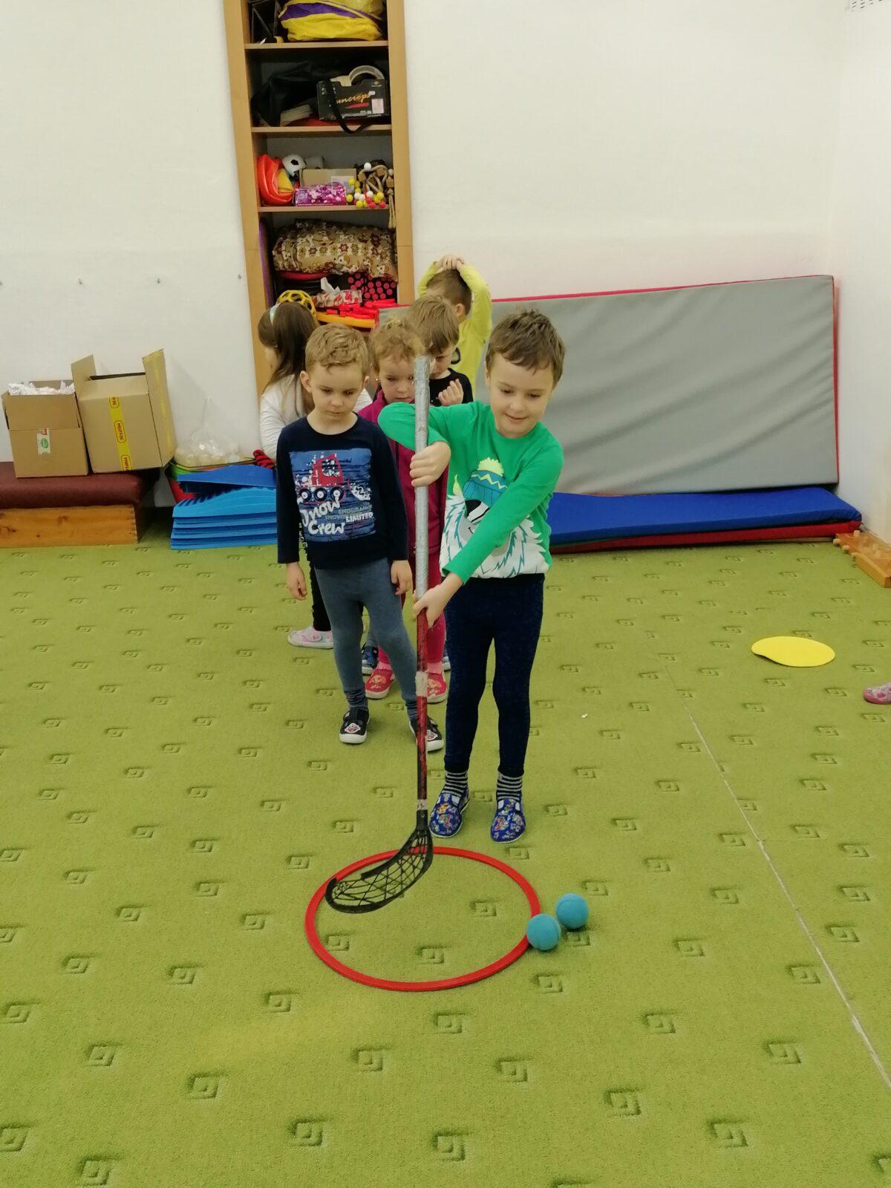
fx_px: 1201
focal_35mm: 35
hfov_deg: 40.7
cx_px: 446
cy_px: 594
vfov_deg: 52.6
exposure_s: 1/50
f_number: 1.8
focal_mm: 4.75
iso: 125
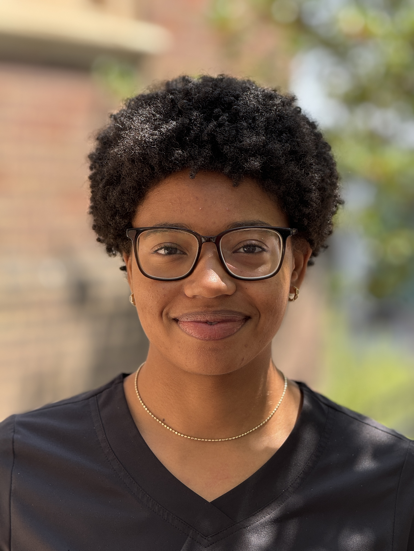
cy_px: 276
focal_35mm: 120
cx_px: 207
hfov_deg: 12.3
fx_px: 1914
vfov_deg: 16.4
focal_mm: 15.66
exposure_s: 1/120
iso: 50
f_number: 2.8
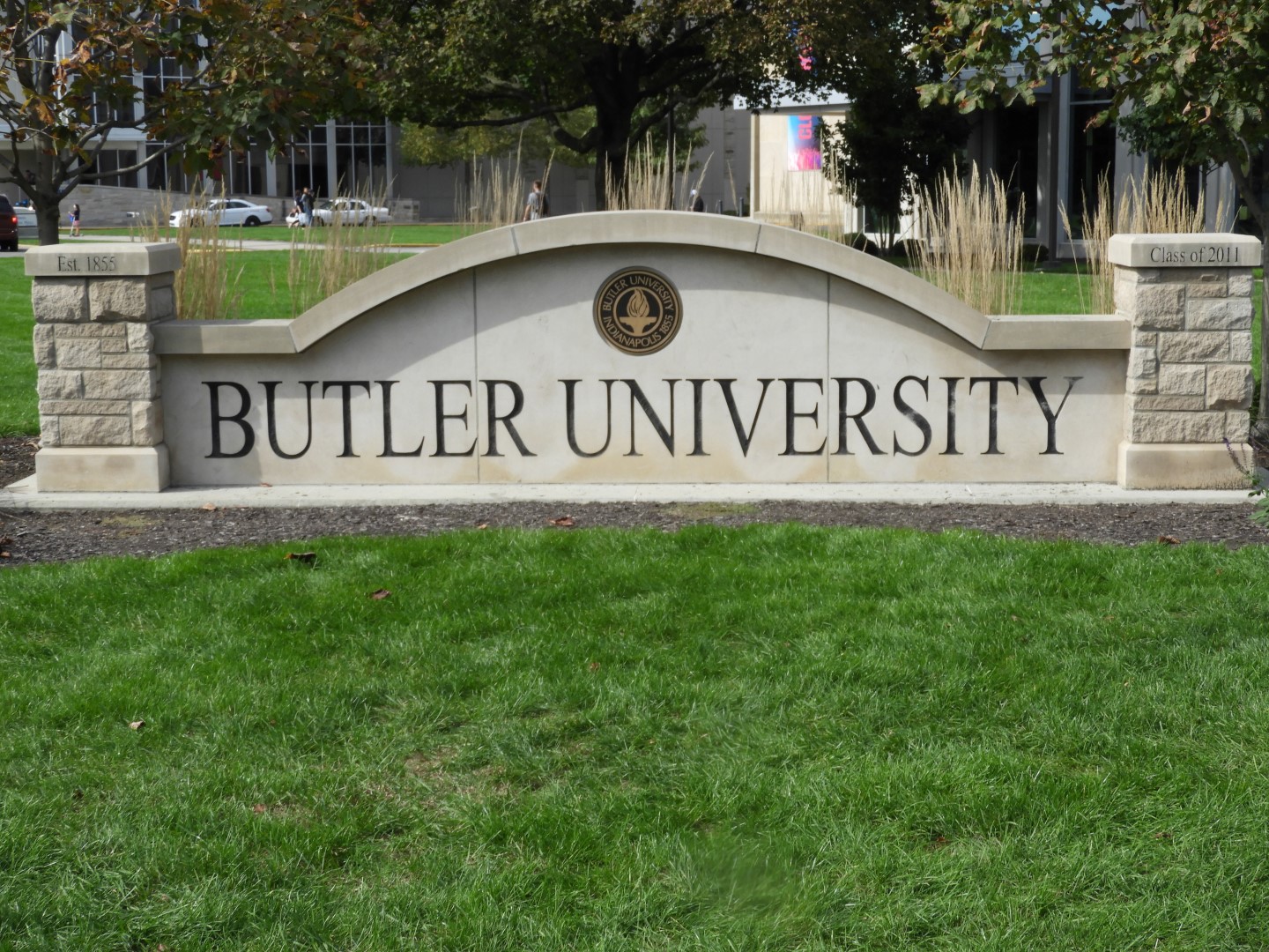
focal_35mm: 60
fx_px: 2200
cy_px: 476
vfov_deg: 24.4
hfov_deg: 32.2
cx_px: 634
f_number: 4.2
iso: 100
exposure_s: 1/500
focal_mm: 10.7
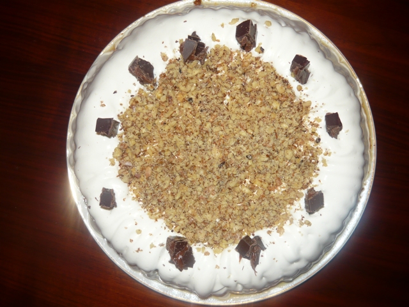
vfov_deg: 42.9
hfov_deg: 55.4
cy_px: 154
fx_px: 390
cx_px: 204
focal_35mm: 33
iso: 100
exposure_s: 1/30
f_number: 2.8
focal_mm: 5.5
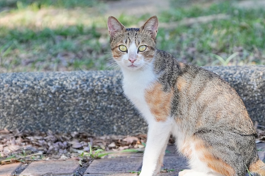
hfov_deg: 4.9
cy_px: 80
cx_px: 144
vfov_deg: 3.3
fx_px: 3099
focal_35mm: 421
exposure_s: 1/800
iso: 3200
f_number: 9
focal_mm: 280
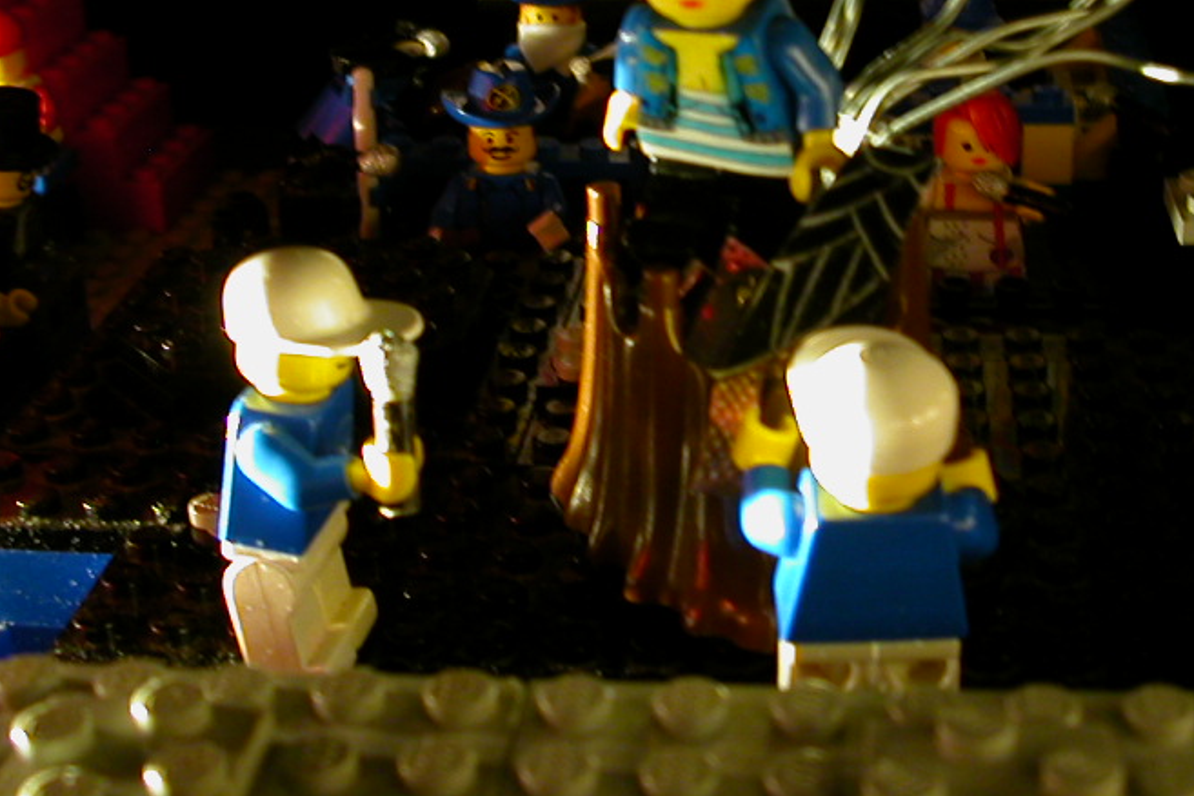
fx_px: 1990
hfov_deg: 33.3
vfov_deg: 22.4
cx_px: 738
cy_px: 202
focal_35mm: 60
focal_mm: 5.6
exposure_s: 1/6.1
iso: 100
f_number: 2.7
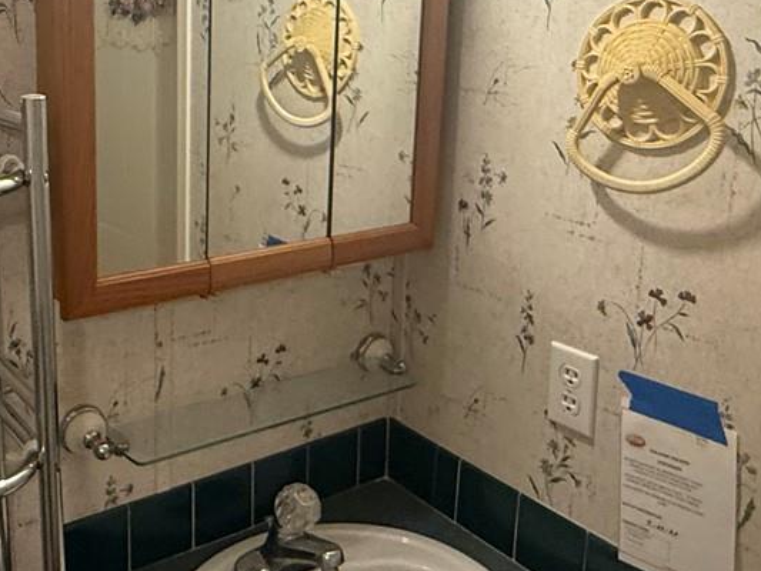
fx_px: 924
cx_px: 154
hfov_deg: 42.8
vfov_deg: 33.8
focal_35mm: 42
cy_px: 153
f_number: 2.2
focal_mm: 2.22
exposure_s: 1/60
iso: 320
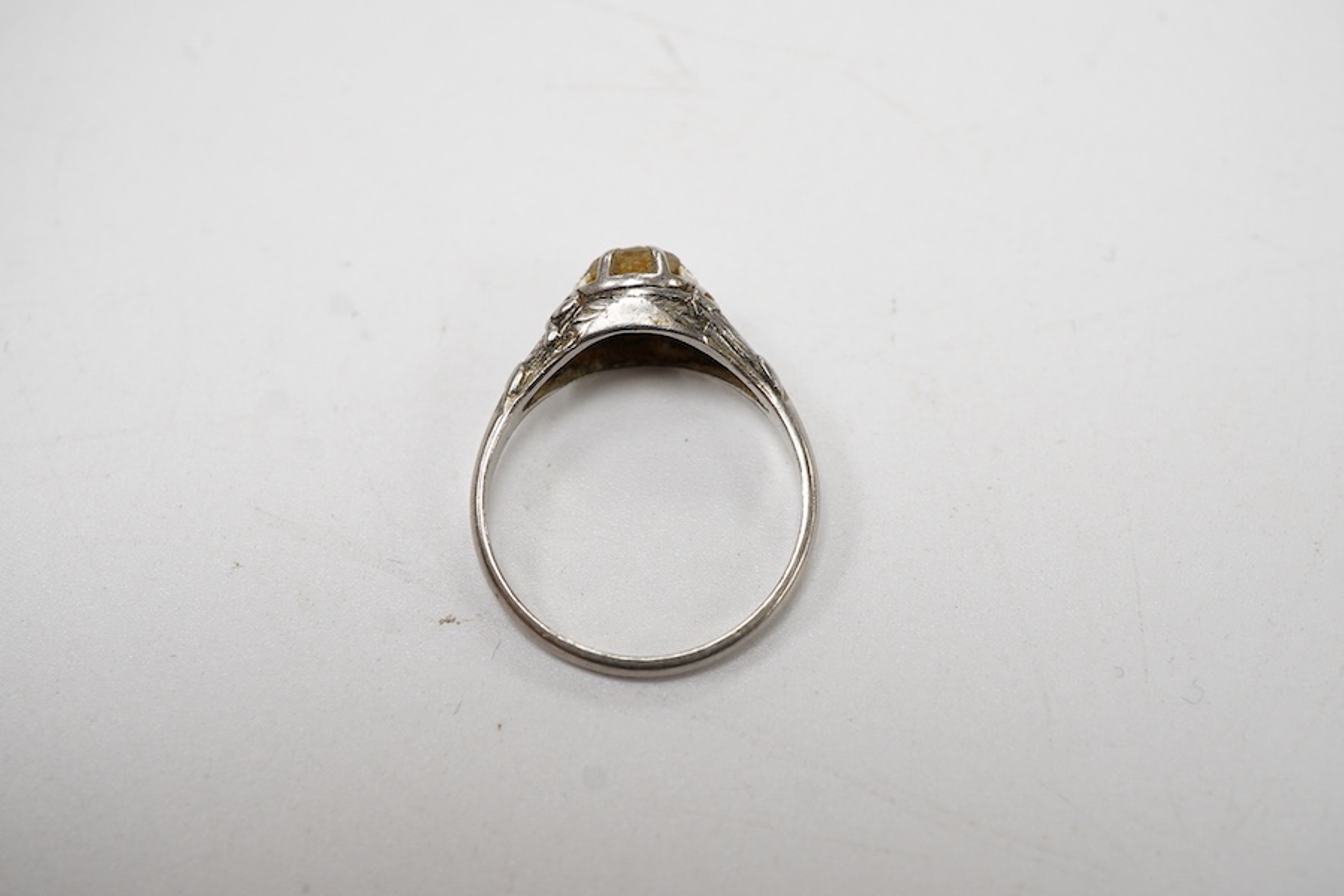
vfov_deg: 29.9
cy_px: 448
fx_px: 1680
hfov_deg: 43.6
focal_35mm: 45
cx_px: 672
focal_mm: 30
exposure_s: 1/125
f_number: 11
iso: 1250
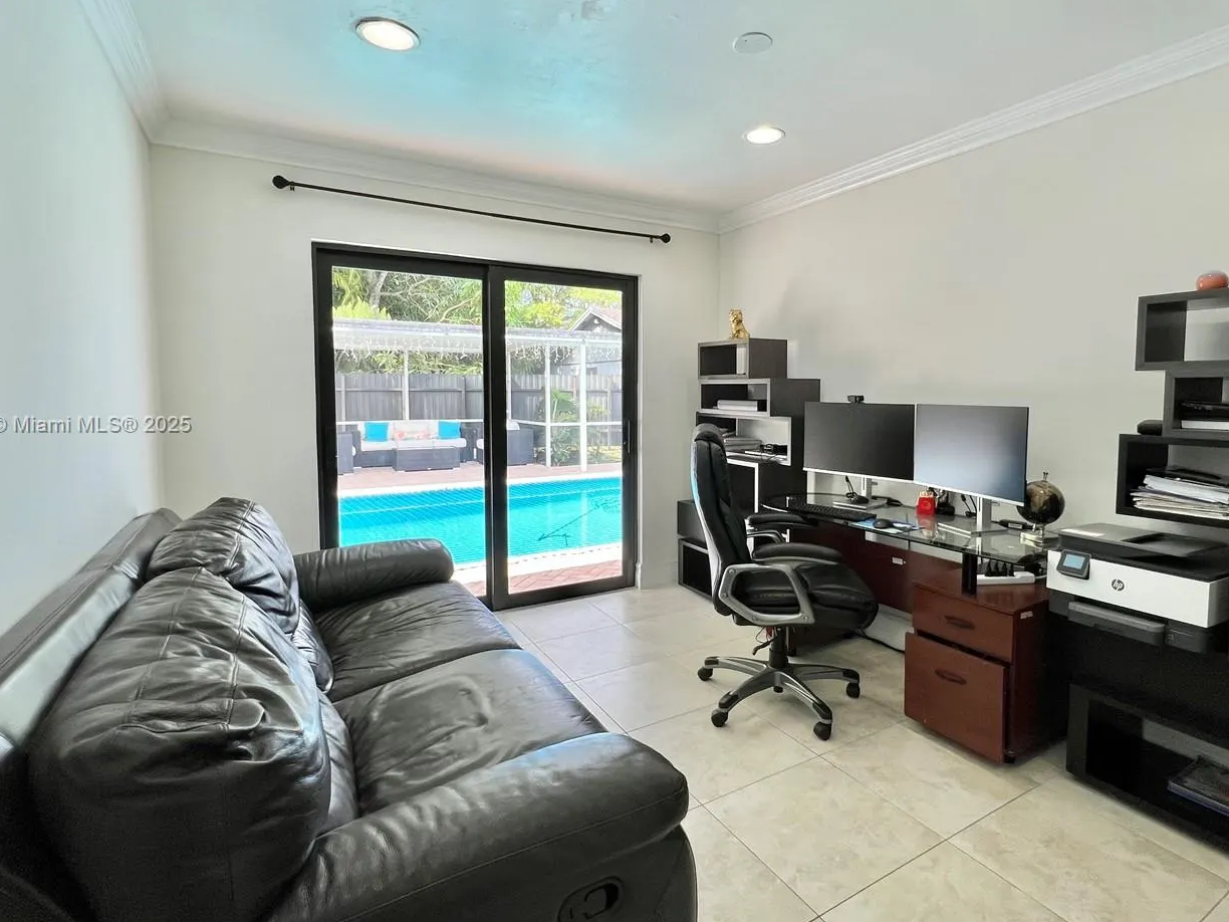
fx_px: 604
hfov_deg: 90.8
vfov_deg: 74.6
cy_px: 426
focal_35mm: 17
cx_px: 673
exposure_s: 1/120
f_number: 1.8
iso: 50
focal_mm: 1.57
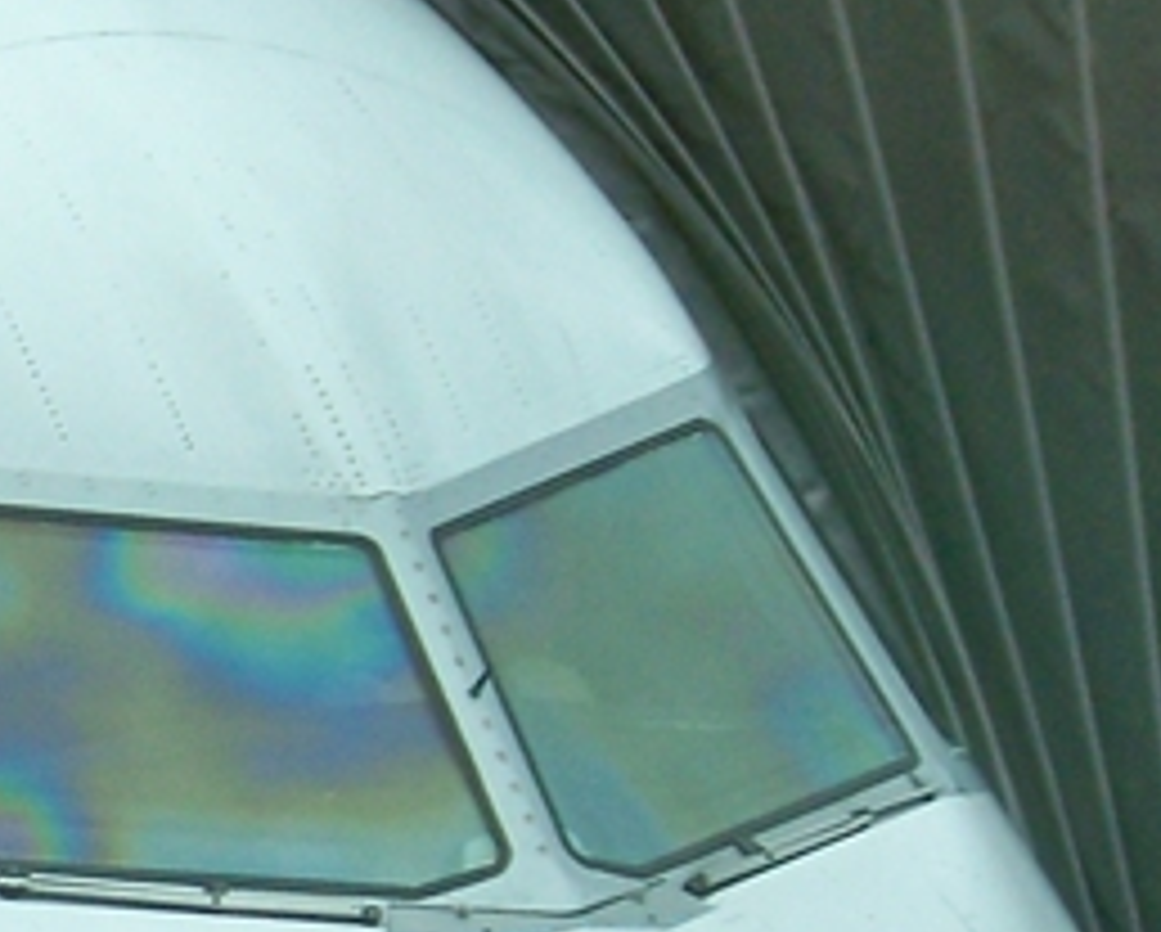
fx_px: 16994
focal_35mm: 494
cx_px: -1436
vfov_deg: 3.1
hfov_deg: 3.9
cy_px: 1292
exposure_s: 1/400
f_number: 3.2
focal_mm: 19.3
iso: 80
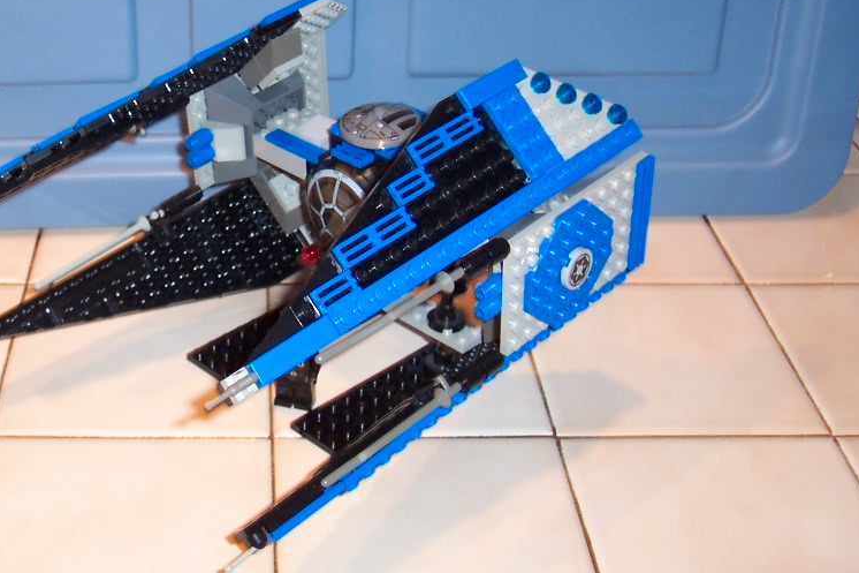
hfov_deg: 35.7
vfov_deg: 24.6
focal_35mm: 55
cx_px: 251
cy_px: 288
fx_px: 1312
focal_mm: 8
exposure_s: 1/30
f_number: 2.8
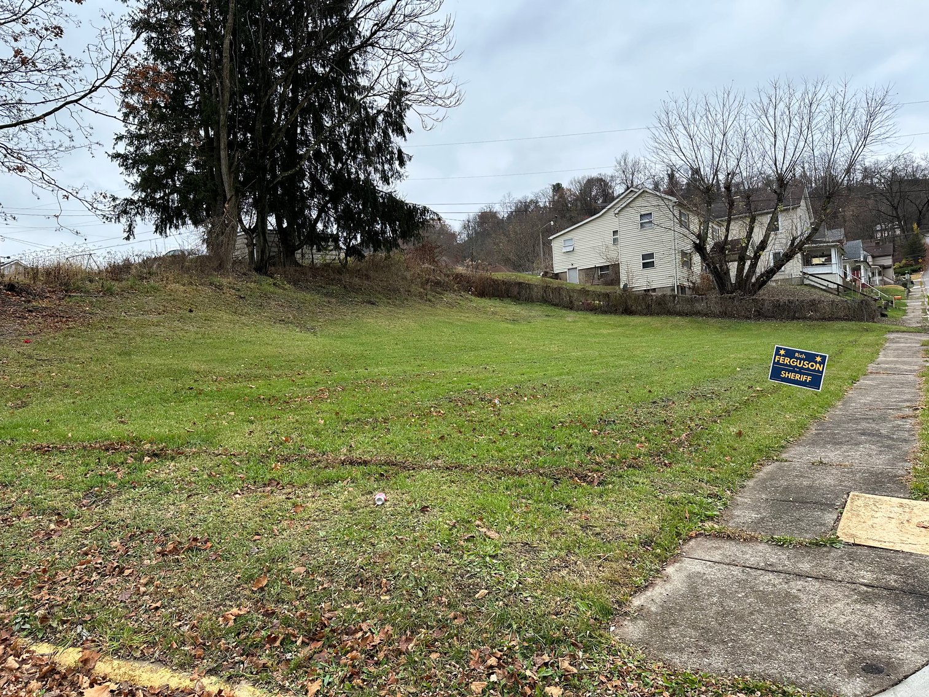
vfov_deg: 56.8
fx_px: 644
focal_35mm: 24
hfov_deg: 71.6
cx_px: 464
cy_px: 348
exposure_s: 1/317
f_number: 1.78
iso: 80
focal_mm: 6.86
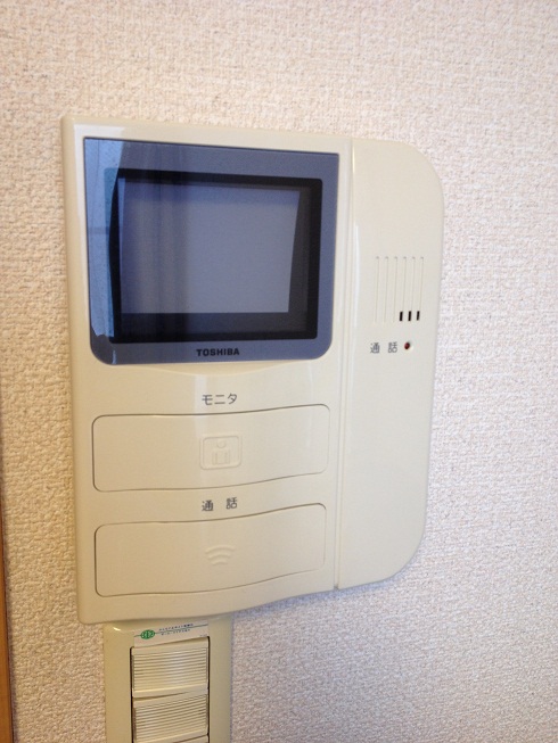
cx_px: 279
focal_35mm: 35
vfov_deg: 52.6
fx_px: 752
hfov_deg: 40.7
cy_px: 372
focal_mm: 4.28
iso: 64
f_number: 2.4
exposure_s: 1/20
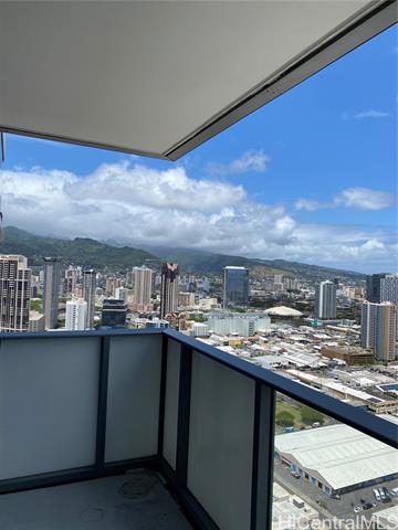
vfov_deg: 67.3
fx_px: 399
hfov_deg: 53.1
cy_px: 265
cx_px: 199
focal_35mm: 26
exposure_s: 1/4274
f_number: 1.8
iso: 32
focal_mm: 4.25
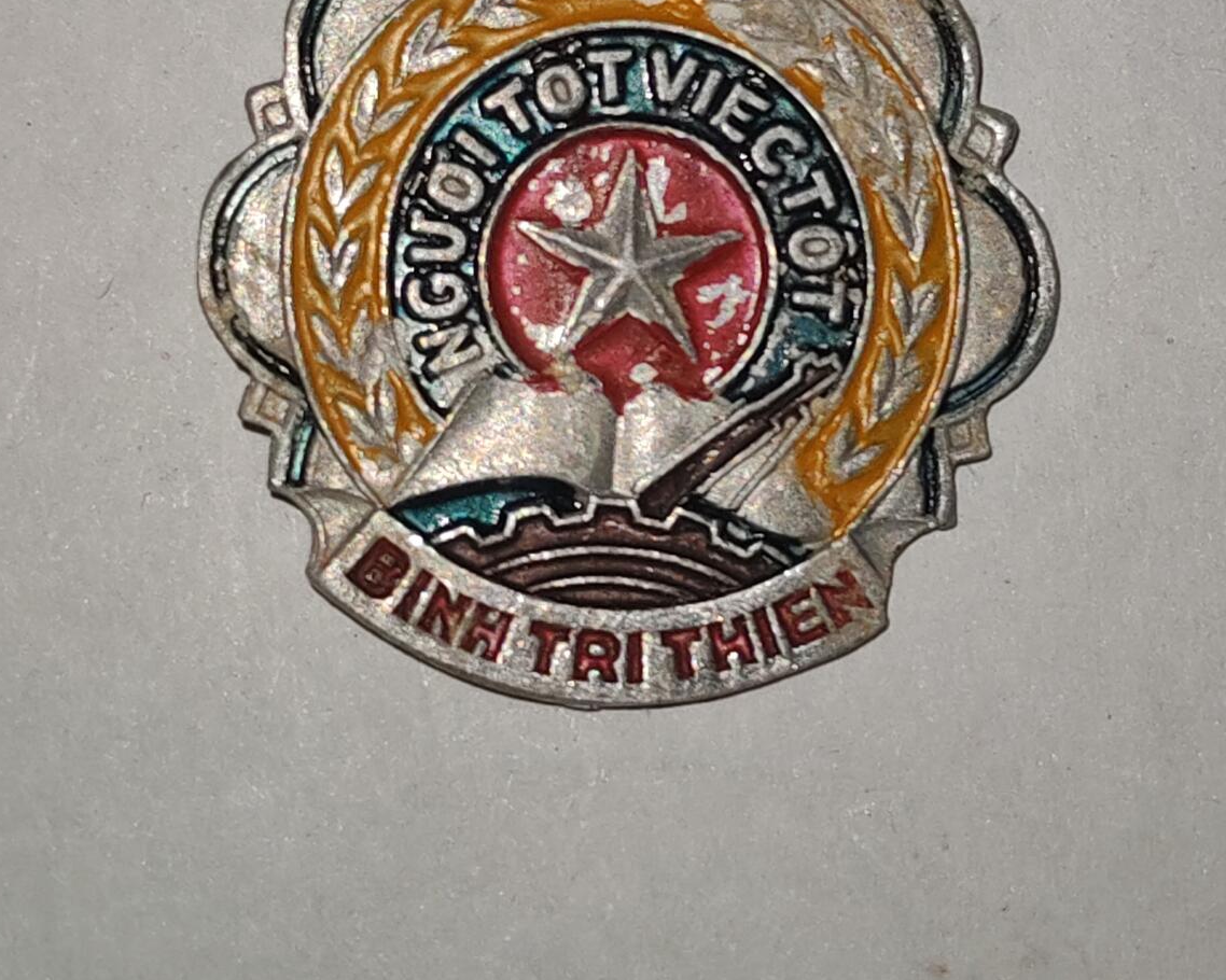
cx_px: 609
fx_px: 3809
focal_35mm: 105
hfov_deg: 18.3
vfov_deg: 14.6
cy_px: 289
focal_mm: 5.52
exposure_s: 1/100
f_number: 1.95
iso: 100
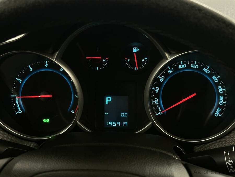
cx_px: 118
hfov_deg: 39.7
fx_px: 326
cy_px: 88
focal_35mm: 48
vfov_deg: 30.3
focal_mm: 6.86
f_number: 1.78
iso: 250
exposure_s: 1/50
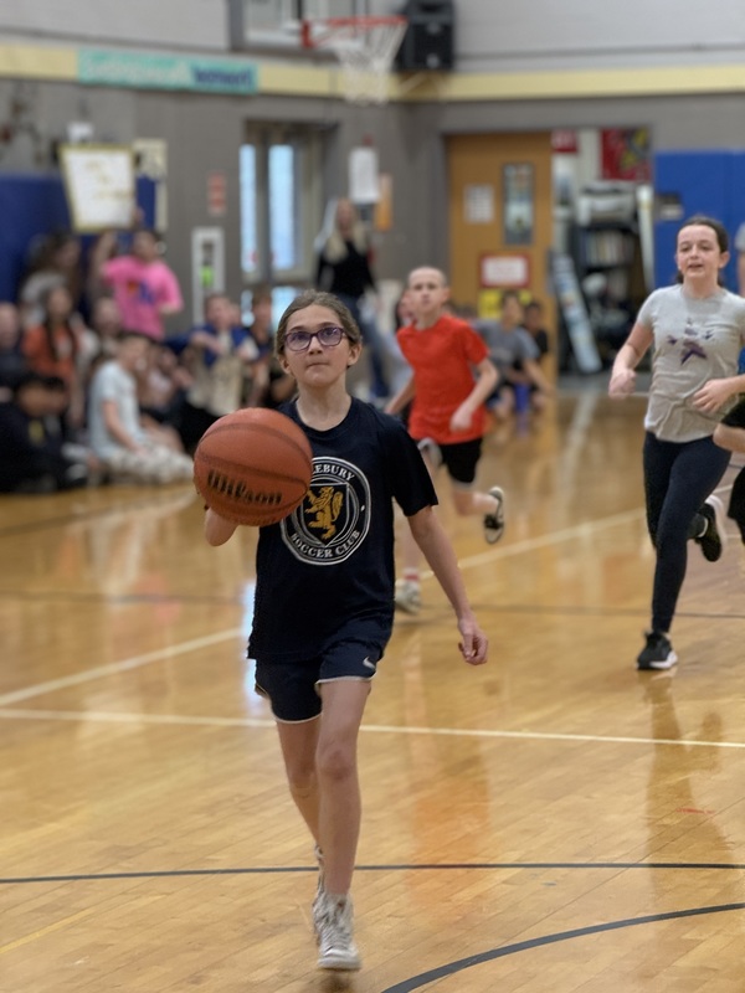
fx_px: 3443
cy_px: 496
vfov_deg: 16.4
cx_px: 372
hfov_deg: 12.3
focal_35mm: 120
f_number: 2.8
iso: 320
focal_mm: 15.66
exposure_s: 1/99
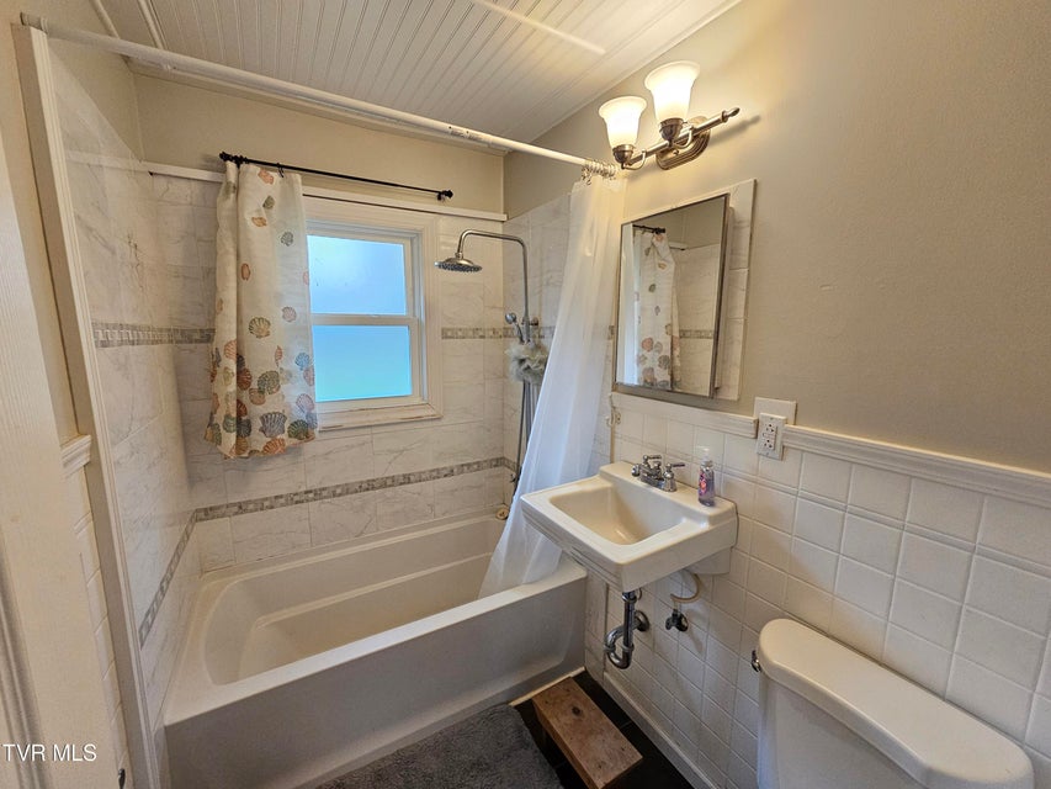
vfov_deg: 89.9
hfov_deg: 106.2
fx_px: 395
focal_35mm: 13
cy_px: 394
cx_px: 526
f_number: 2.2
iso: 250
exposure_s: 1/60
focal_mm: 2.2
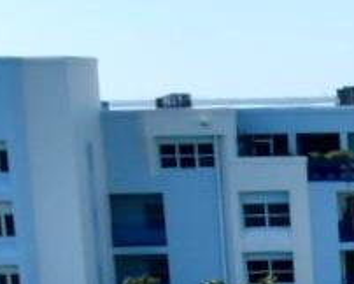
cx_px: 1051
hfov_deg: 8.5
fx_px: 2014
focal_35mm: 192
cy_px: 712
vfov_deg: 7.5
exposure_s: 1/250
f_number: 9
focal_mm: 18
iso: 100
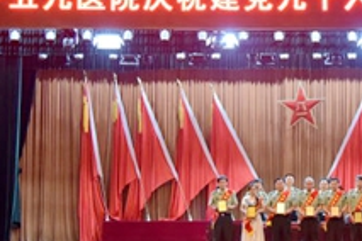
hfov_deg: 18.7
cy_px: 119
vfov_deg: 12.7
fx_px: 1086
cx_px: 294
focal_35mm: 108
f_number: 4
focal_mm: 46
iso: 5000
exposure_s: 1/50
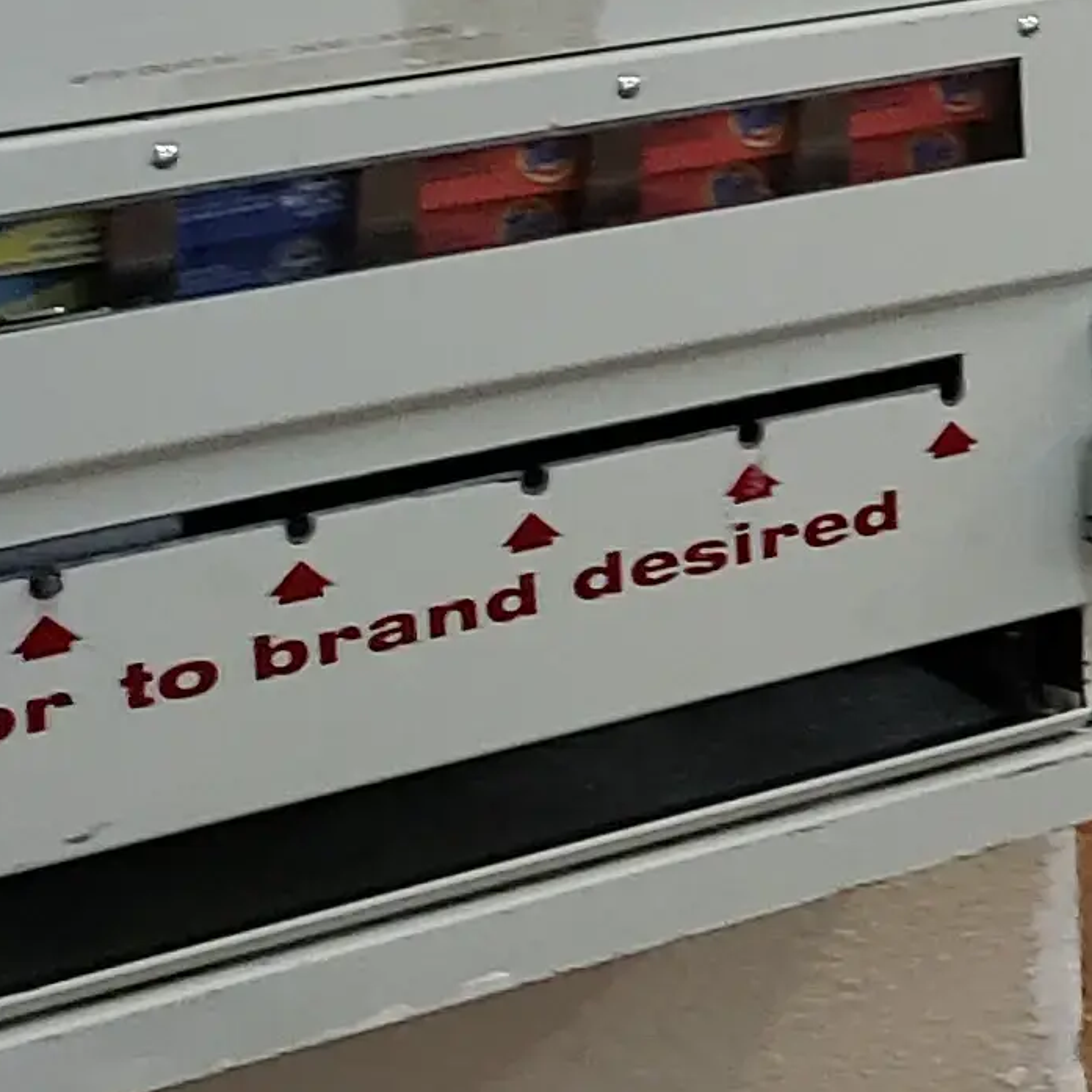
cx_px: 2978
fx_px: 4747
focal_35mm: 133
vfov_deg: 12.7
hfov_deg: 10.4
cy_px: -320
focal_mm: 4.3
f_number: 2.4
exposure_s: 1/60
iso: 160
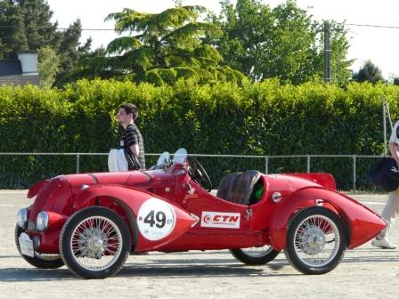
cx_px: 200
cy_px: 150
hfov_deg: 13.1
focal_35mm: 151
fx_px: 1740
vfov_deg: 9.8
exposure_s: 1/250
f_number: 4.5
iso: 100
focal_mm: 24.7
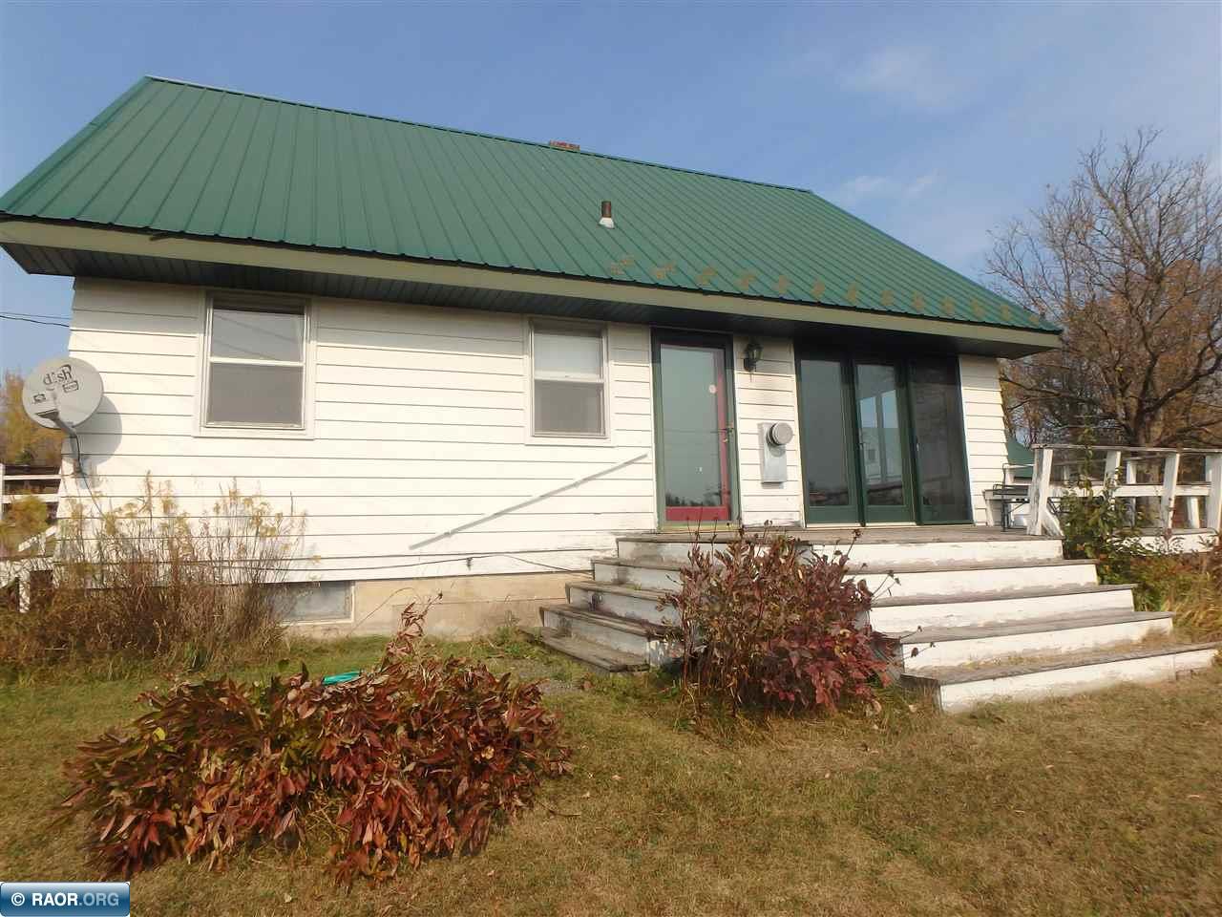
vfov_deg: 63.4
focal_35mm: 21
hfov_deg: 79.0
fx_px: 741
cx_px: 611
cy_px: 458
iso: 125
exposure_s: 1/500
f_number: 6
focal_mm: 3.7
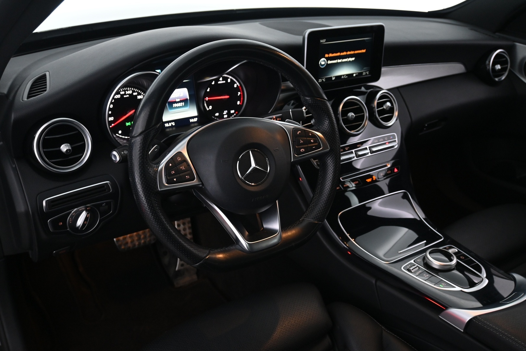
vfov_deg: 40.8
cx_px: 263
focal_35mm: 32
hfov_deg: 58.3
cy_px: 176
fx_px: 471
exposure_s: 1/30
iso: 1250
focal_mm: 21.5
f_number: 4
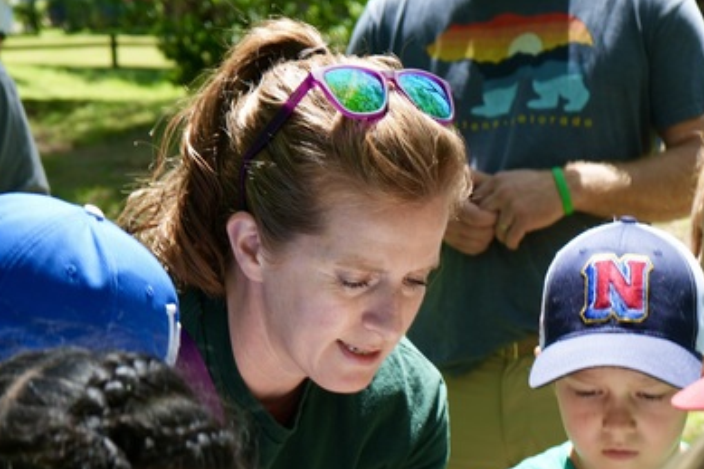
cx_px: 581
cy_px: 582
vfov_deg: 12.3
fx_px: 2111
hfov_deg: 18.7
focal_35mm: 108
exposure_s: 1/125
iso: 100
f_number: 5.6
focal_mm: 41
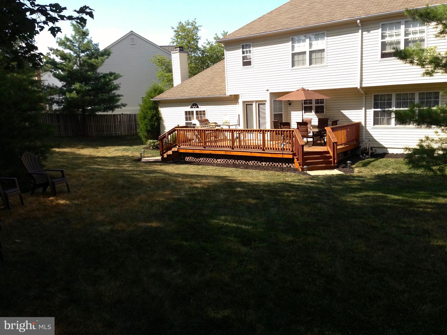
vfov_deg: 42.9
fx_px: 426
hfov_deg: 55.4
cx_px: 224
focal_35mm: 33
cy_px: 168
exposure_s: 1/1642
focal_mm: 4.13
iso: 125
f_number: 2.4
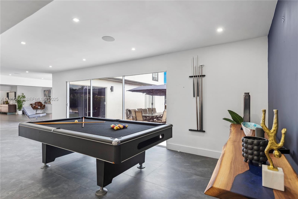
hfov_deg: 86.9
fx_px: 157
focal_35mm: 19
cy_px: 100
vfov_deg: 64.6
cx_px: 149
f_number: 8
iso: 320
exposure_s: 1/8
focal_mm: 19
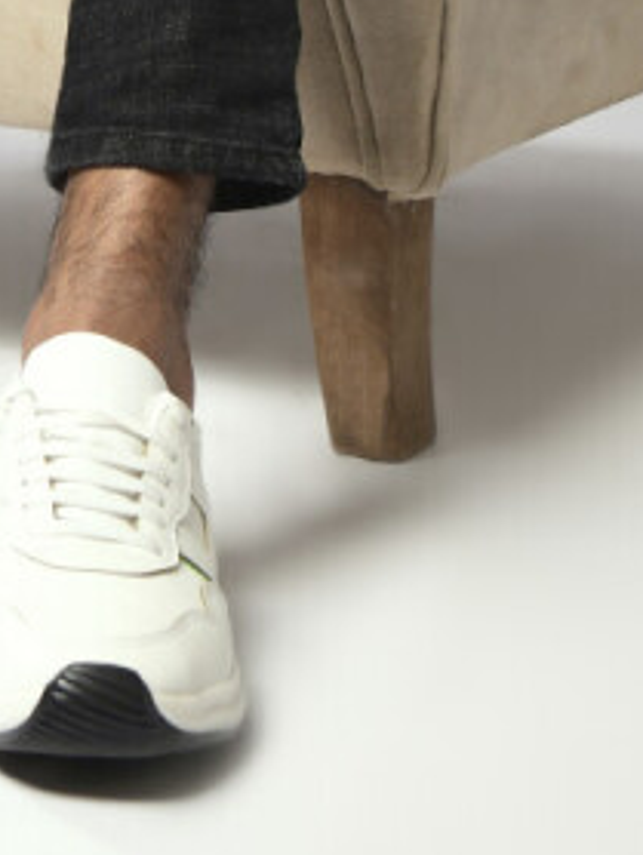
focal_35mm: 145
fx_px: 3586
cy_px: -698
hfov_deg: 10.2
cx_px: 68
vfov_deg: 12.4
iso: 400
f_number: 5
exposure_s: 1/125
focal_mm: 35
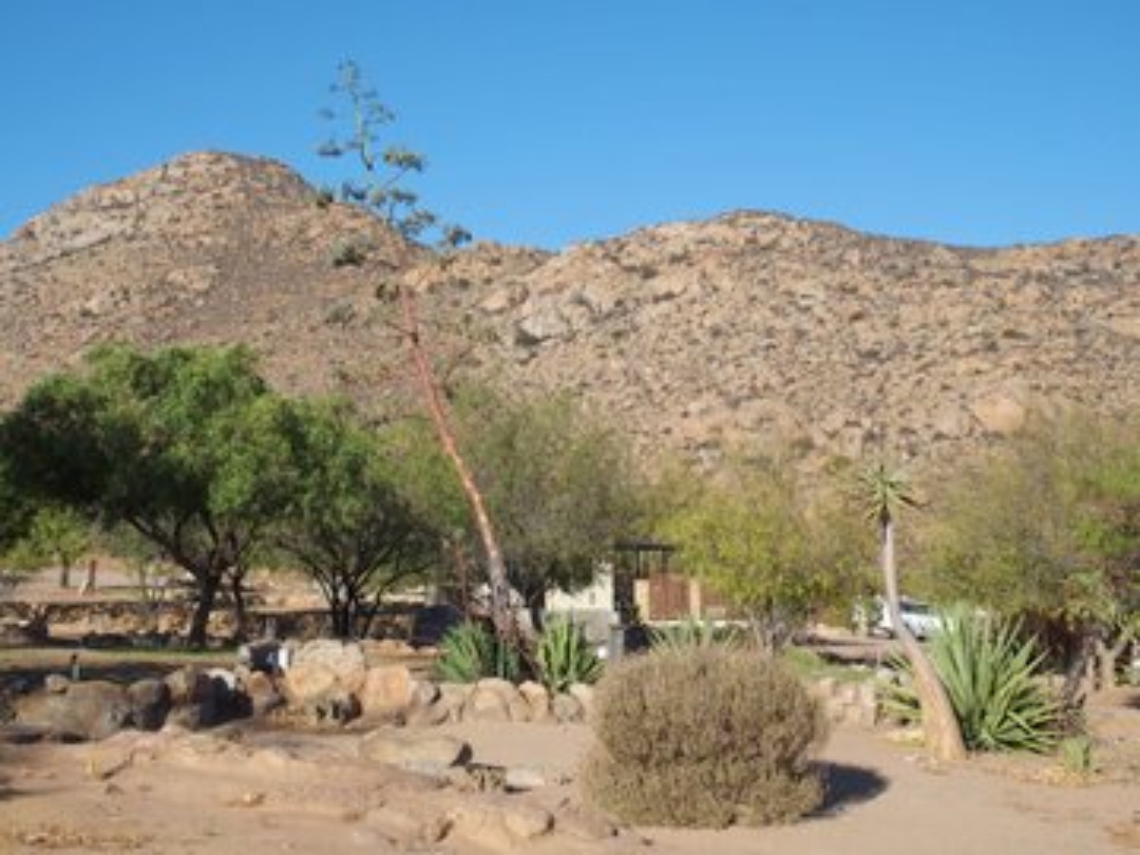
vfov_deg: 25.7
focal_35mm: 57
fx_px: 1877
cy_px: 428
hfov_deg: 33.8
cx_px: 570
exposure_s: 1/800
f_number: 4.5
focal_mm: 12
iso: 100
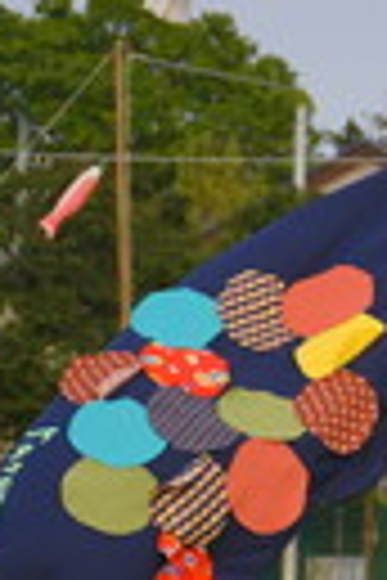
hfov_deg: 3.5
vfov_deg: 5.4
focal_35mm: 383
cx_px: 914
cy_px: 659
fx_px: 6175
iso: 400
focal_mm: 66
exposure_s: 1/640
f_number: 6.3
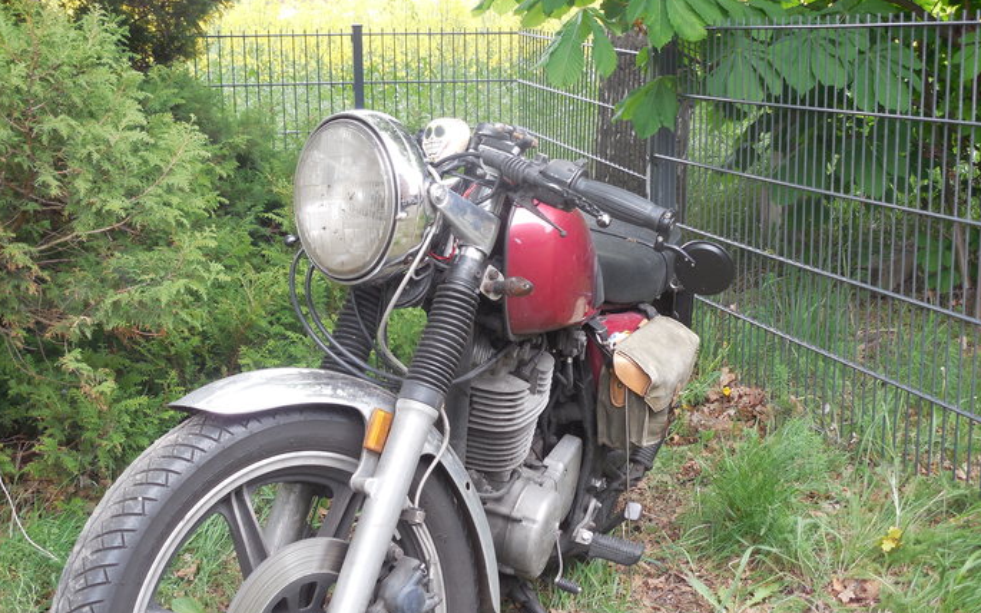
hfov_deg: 38.9
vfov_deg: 24.8
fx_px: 1390
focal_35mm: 52
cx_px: 490
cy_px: 343
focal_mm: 8.7
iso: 125
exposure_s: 1/30
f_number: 4
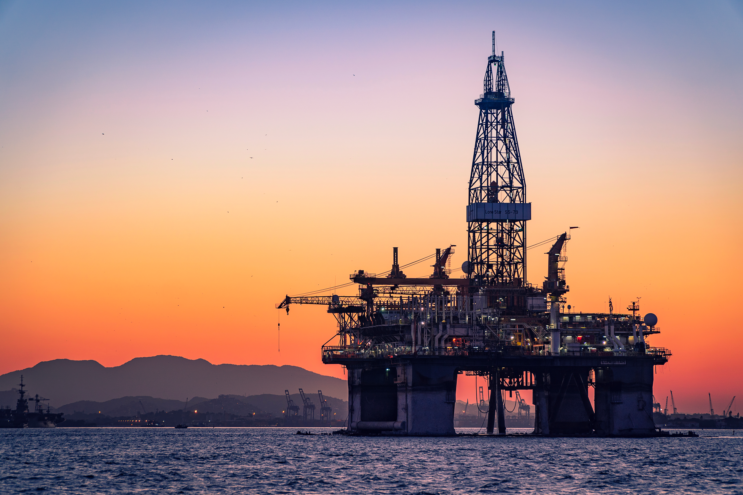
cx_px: 372
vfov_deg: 10.4
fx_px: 2724
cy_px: 248
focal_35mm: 132
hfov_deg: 15.5
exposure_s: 1/80
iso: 100
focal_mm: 88
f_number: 4
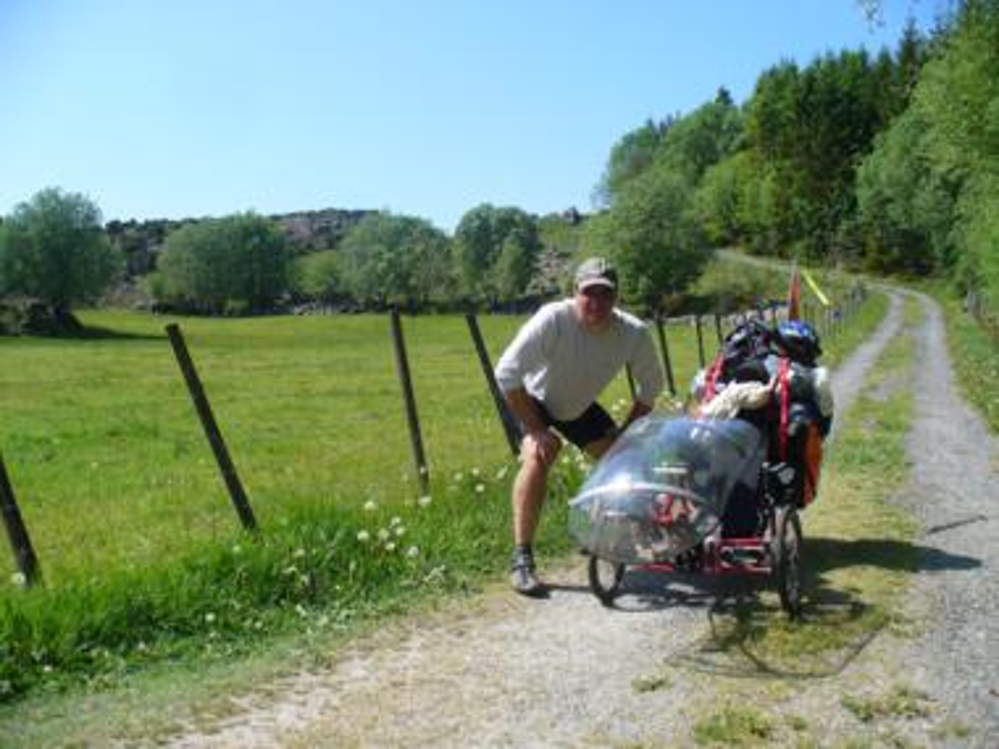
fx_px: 1068
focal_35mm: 37
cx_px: 500
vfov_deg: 38.7
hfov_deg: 50.1
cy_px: 374
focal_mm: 6.1
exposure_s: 1/200
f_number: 5.6
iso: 64
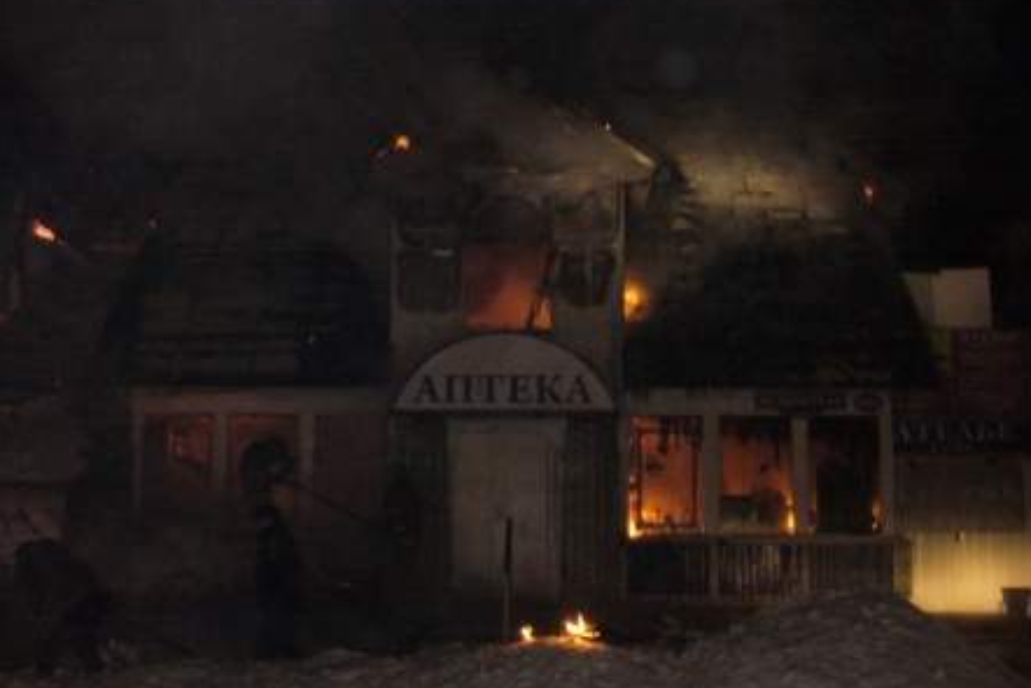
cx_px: 518
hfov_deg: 49.5
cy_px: 359
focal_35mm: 39
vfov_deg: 34.2
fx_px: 1117
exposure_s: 1/30
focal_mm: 6.1
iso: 400
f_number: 2.8
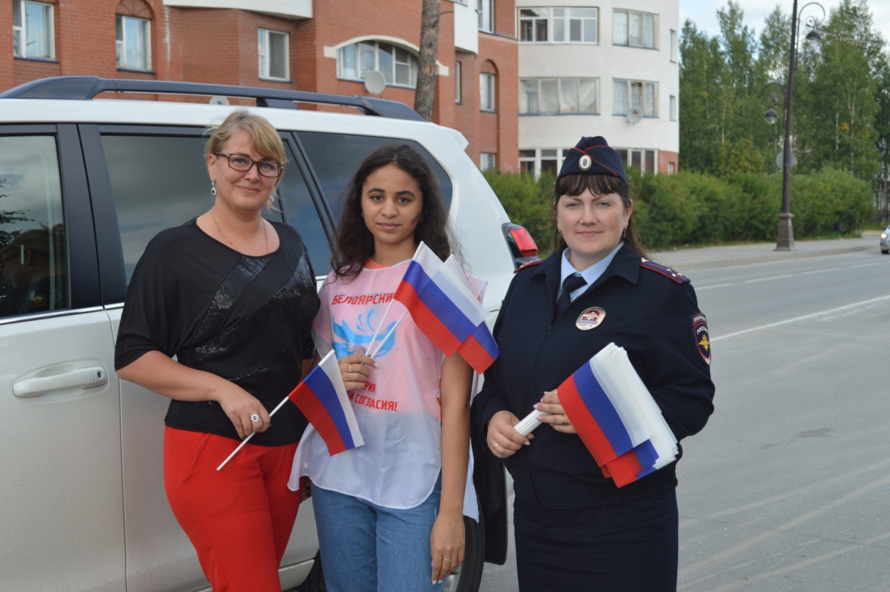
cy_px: 296
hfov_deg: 41.1
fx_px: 1186
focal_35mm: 48
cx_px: 445
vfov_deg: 28.0
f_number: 6.3
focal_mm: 32
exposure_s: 1/160
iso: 100
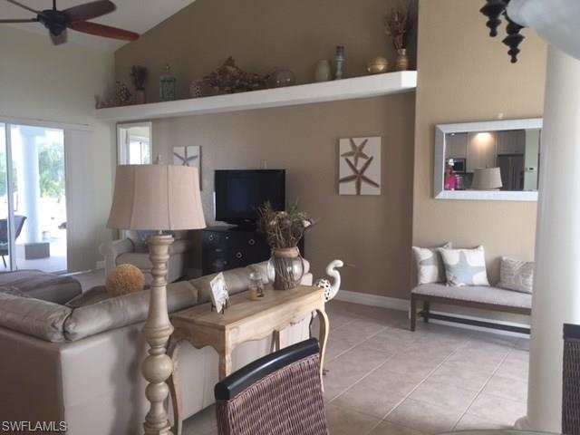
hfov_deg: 61.7
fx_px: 486
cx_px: 290
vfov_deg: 48.2
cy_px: 218
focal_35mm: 29
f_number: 2.2
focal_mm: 4.15
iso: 50
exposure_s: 1/30
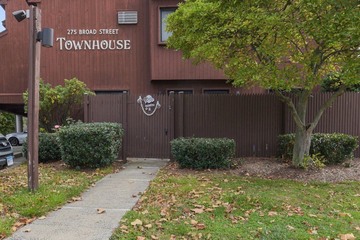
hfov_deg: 58.5
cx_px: 154
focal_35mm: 32
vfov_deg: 41.1
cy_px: 128
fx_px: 320
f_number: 11
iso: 400
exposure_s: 1/320
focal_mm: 17
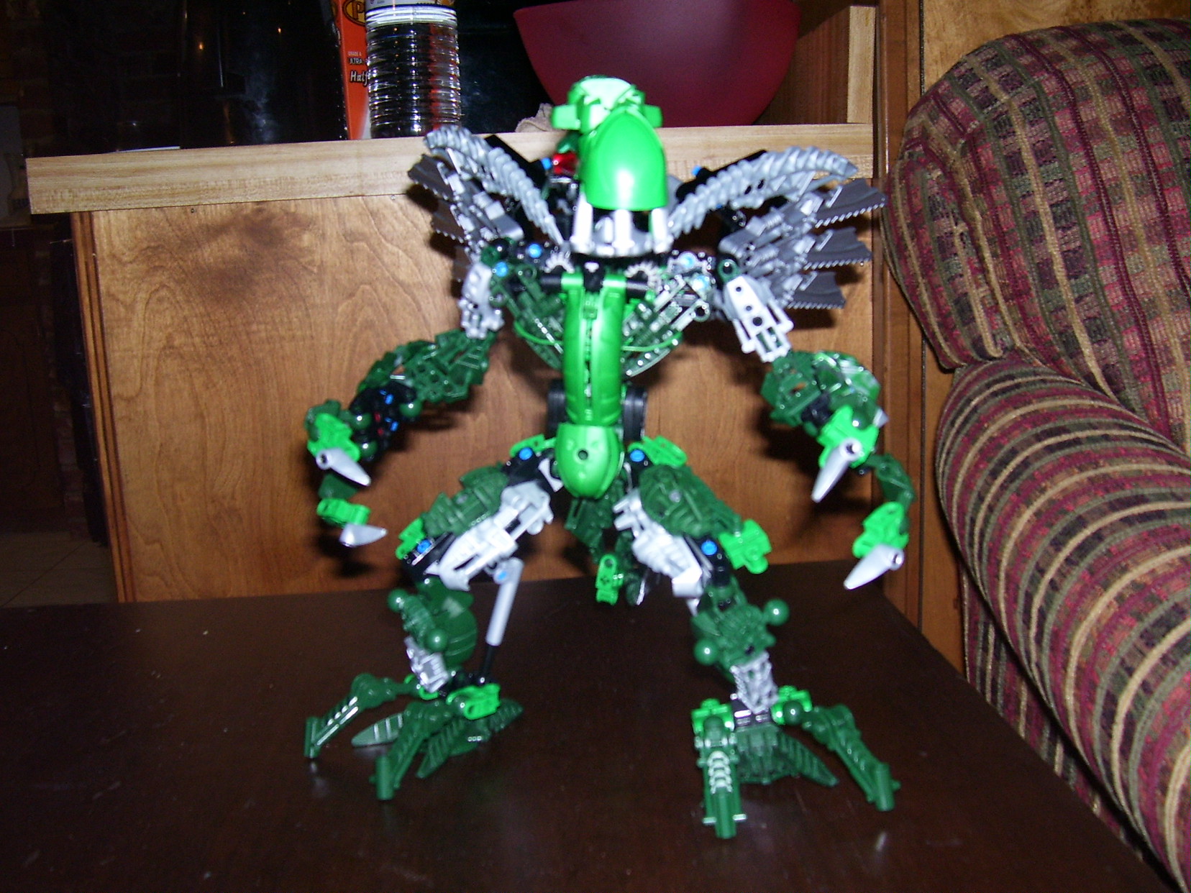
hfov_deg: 54.0
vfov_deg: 41.8
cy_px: 446
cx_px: 596
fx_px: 1170
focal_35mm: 34
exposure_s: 1/60
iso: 125
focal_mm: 5.6
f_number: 2.7
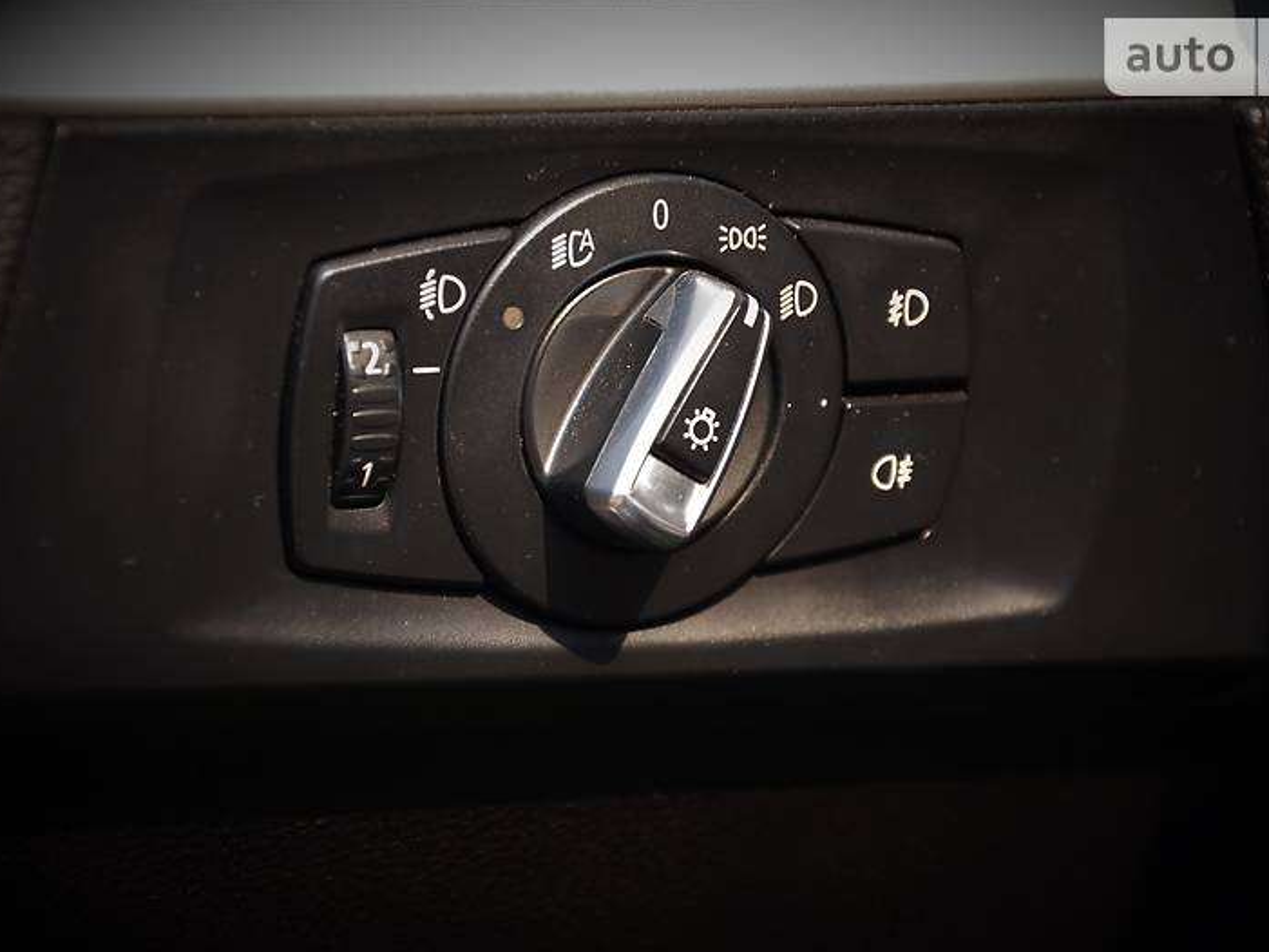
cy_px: 476
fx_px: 6327
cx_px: 668
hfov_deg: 11.5
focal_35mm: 173
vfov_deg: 8.6
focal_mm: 105
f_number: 5.6
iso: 220
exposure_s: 1/125
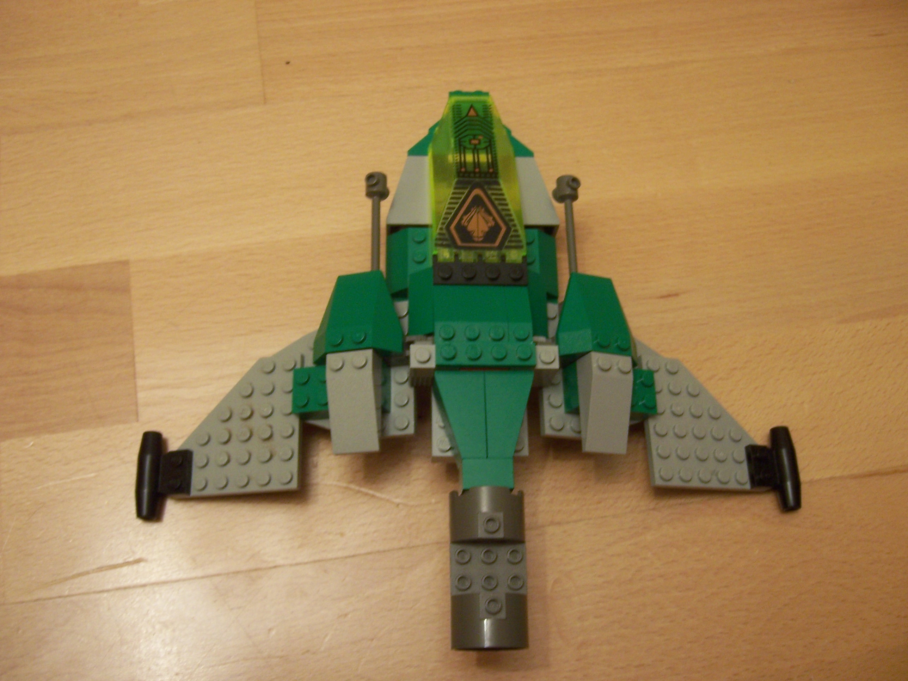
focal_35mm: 36
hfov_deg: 51.4
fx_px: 944
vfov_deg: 39.7
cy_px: 340
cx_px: 454
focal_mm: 6.2
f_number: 2.8
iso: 160
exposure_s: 1/15
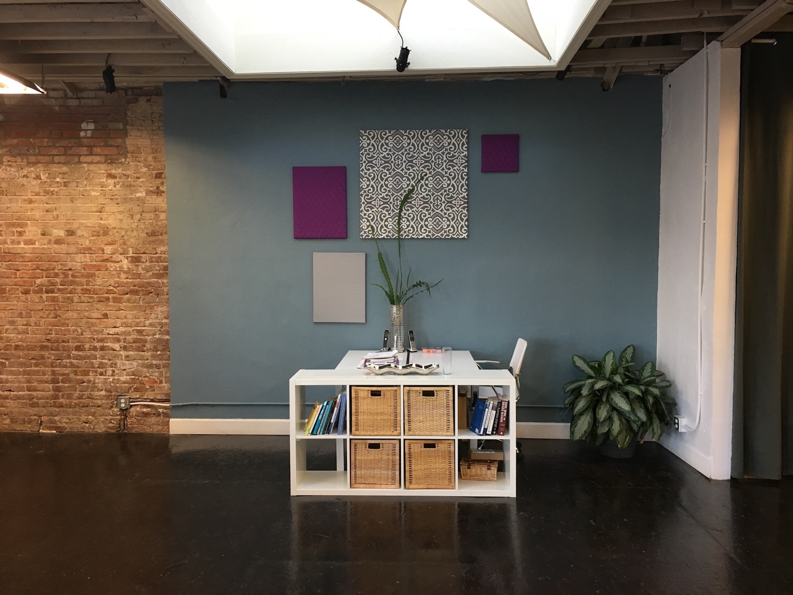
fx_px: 664
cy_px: 298
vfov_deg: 48.2
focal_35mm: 29
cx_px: 396
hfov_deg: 61.7
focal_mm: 4.15
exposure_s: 1/30
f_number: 2.2
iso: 100
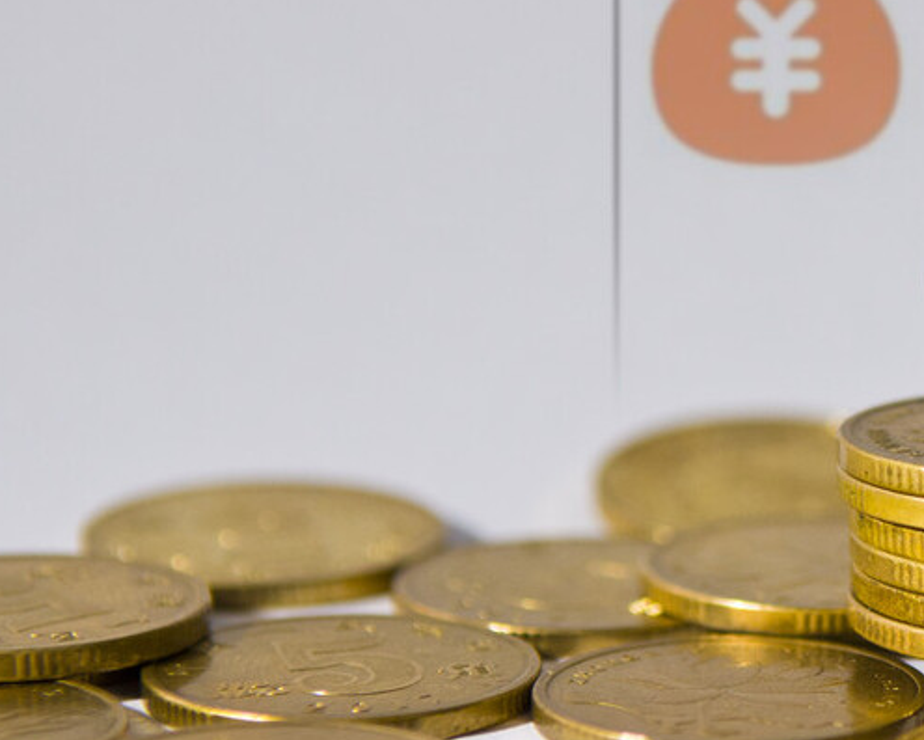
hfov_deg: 10.2
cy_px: 449
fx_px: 5119
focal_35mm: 187
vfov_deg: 8.3
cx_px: 1032
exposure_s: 1/100
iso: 400
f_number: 5
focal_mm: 55
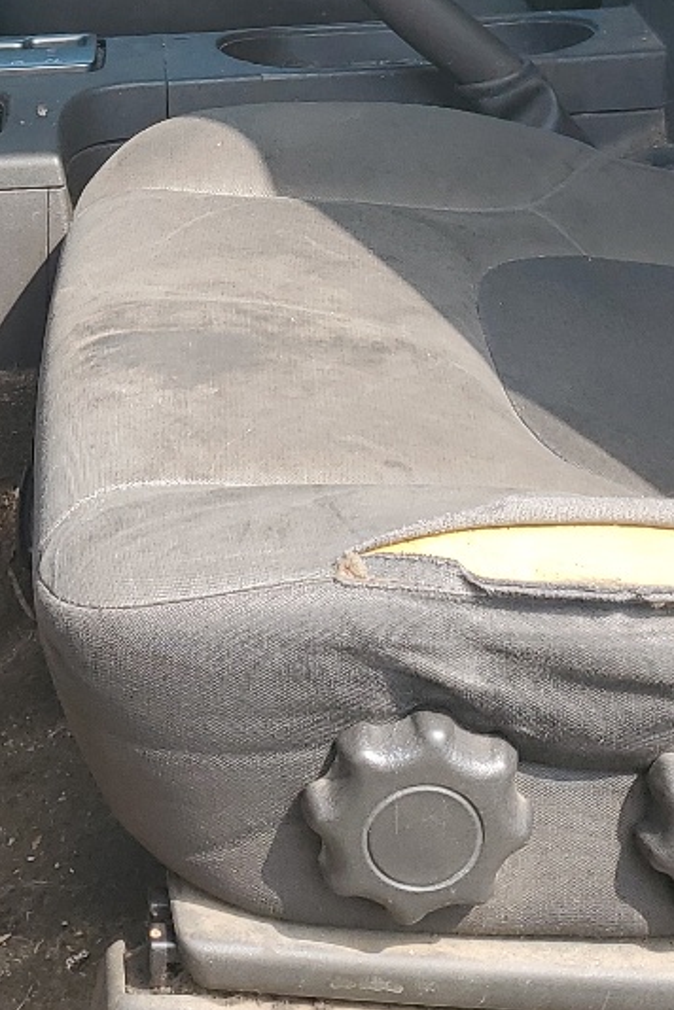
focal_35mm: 81
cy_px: -98
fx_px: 2275
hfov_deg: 16.8
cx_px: 239
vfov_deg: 23.5
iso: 50
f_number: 1.5
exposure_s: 1/769
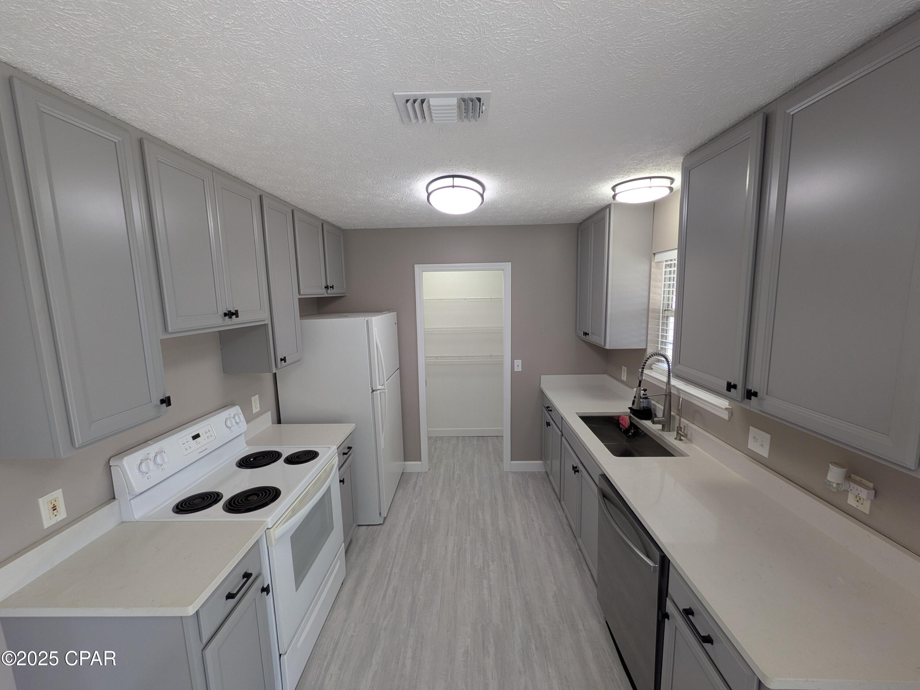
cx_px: 460
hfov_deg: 102.0
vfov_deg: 85.7
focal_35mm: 14
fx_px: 372
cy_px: 345
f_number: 2.2
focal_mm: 1.83
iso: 45
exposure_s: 1/40
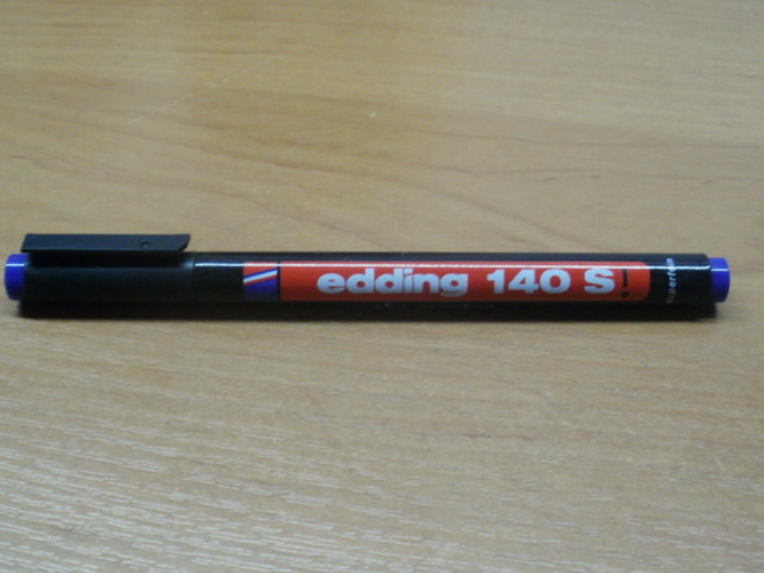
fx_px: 971
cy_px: 286
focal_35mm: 44
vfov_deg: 32.9
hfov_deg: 42.9
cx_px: 382
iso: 400
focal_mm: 7.7
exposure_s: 1/15
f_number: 4
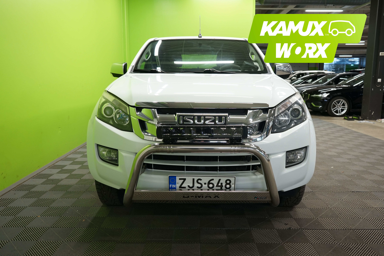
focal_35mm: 28
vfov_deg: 46.4
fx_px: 299
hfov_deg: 65.5
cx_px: 192
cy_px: 128
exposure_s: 1/50
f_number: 5.6
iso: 800
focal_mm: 28
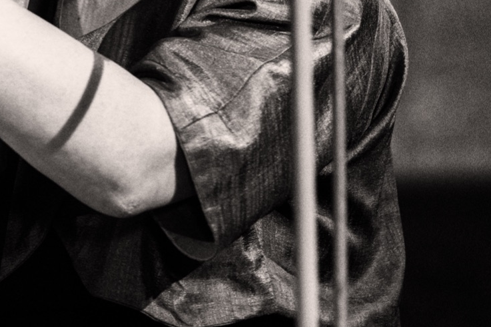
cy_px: -119
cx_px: -15
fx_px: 7791
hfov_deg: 3.6
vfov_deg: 2.4
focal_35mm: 571
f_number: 3.5
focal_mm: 137
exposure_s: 1/125
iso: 1600
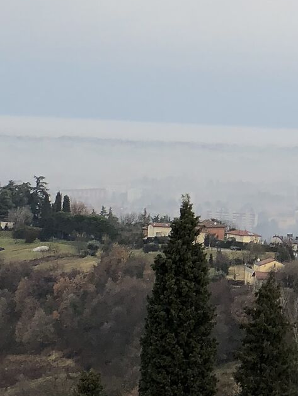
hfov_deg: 6.7
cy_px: 202
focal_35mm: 217
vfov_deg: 9.1
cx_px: -239
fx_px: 2489
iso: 20
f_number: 2.8
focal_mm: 6.6
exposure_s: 1/121
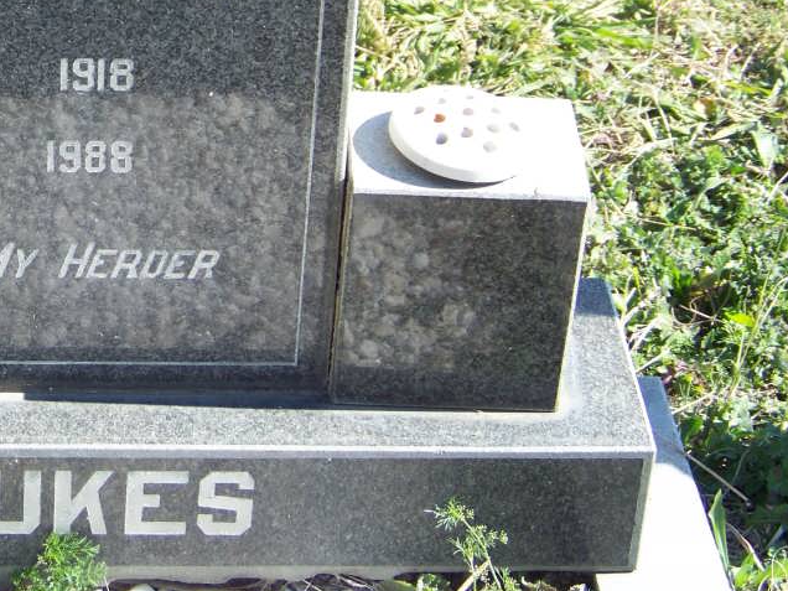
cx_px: 87
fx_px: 3005
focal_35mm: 132
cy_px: 71
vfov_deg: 11.2
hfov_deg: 14.8
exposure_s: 1/250
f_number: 3.2
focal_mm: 11.7
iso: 64
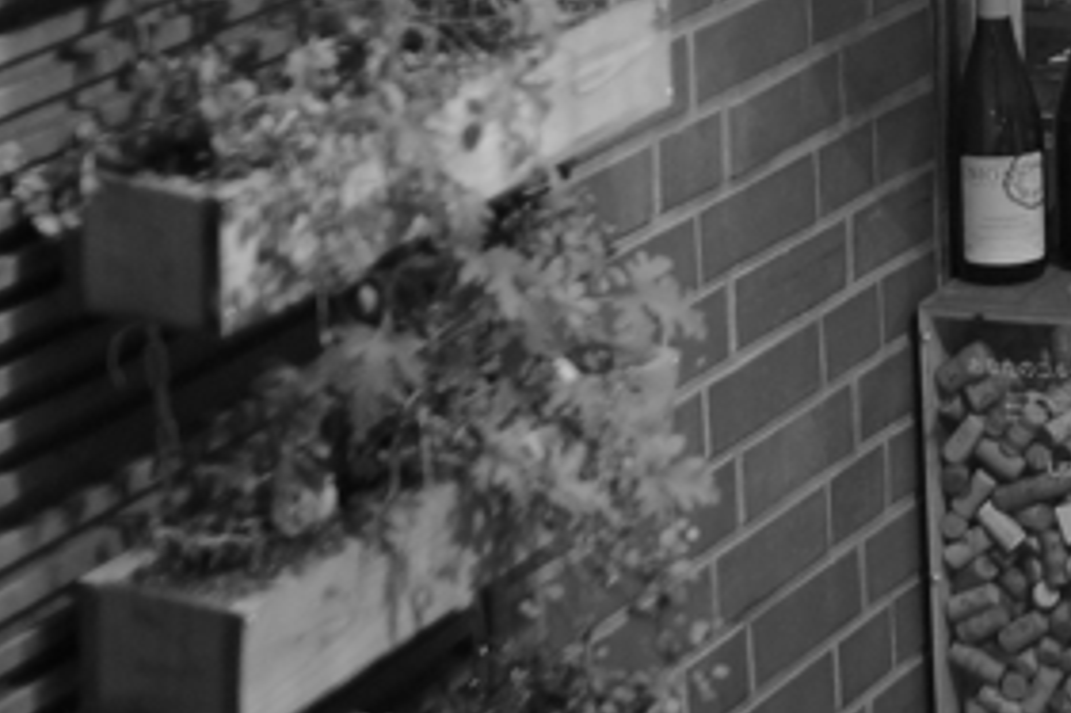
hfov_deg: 12.1
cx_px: 1479
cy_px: -175
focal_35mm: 164
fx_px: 4876
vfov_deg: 8.3
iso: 640
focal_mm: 30
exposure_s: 1/80
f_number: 1.4
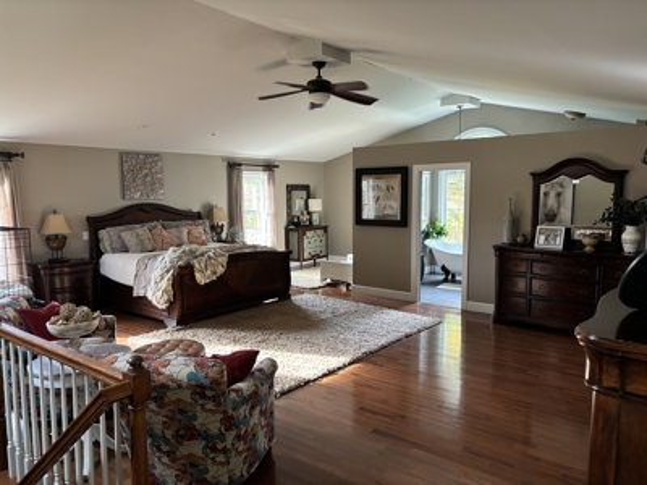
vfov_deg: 53.1
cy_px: 242
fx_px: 486
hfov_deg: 67.3
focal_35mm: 26
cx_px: 324
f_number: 1.6
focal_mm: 5.96
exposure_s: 1/60
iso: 200
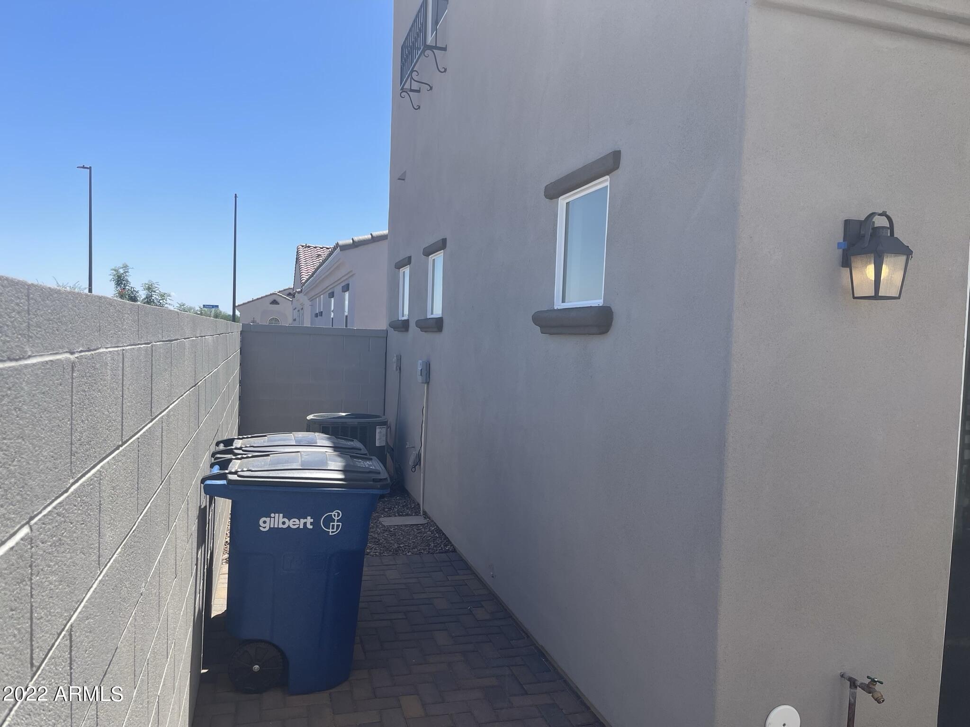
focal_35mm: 26
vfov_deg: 53.1
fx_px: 729
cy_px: 364
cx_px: 485
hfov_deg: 67.3
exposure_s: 1/2786
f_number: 1.6
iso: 32
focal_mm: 5.1
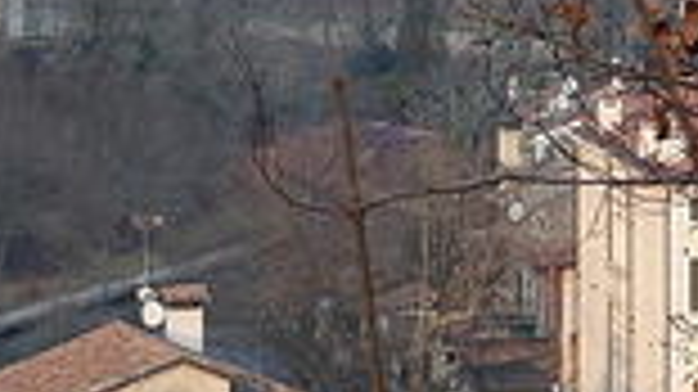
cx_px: -18
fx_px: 5772
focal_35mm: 312
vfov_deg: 3.9
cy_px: 194
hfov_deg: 6.9
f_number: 7.1
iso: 200
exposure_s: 1/80
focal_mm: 28.07
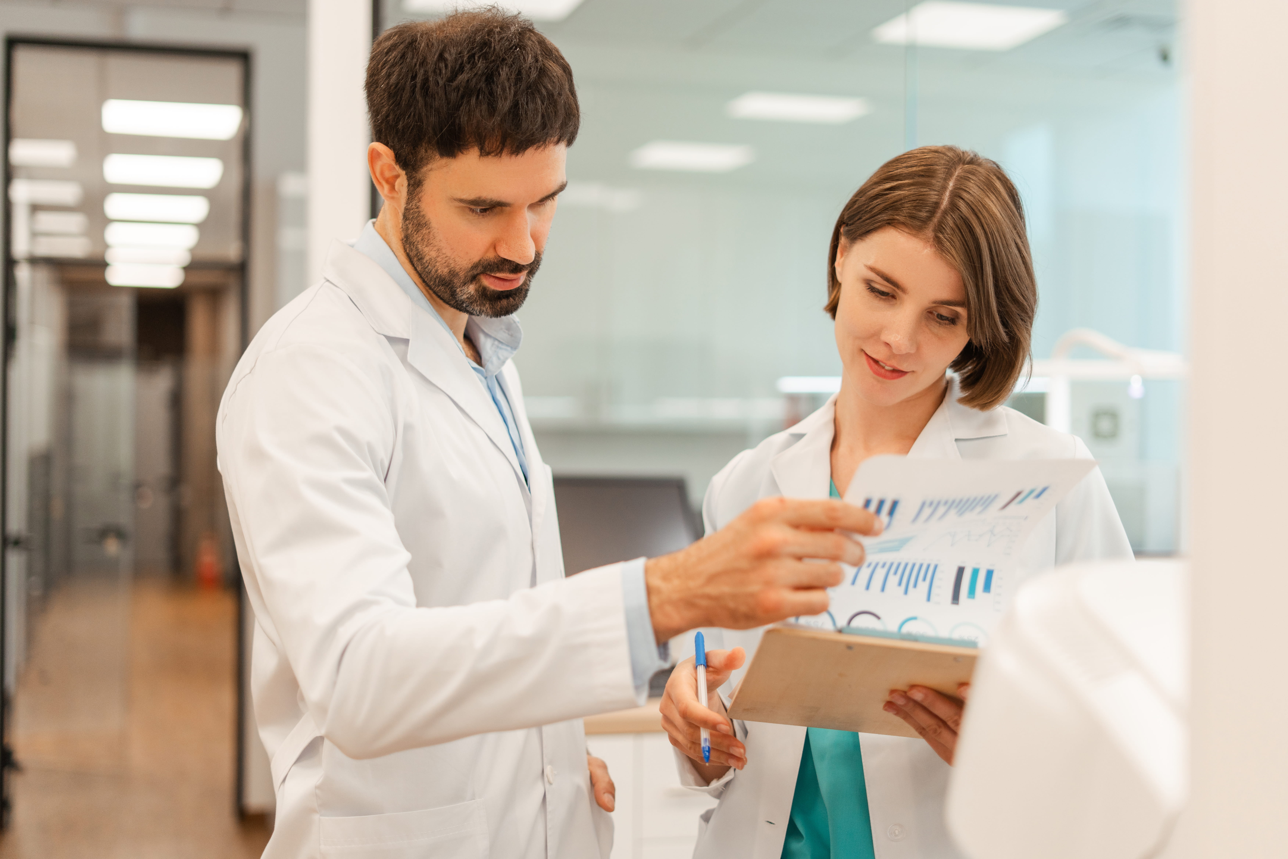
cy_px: 430
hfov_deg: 39.6
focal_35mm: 50
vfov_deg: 27.0
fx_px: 1789
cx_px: 644
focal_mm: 50
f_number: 2
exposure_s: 1/500
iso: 500
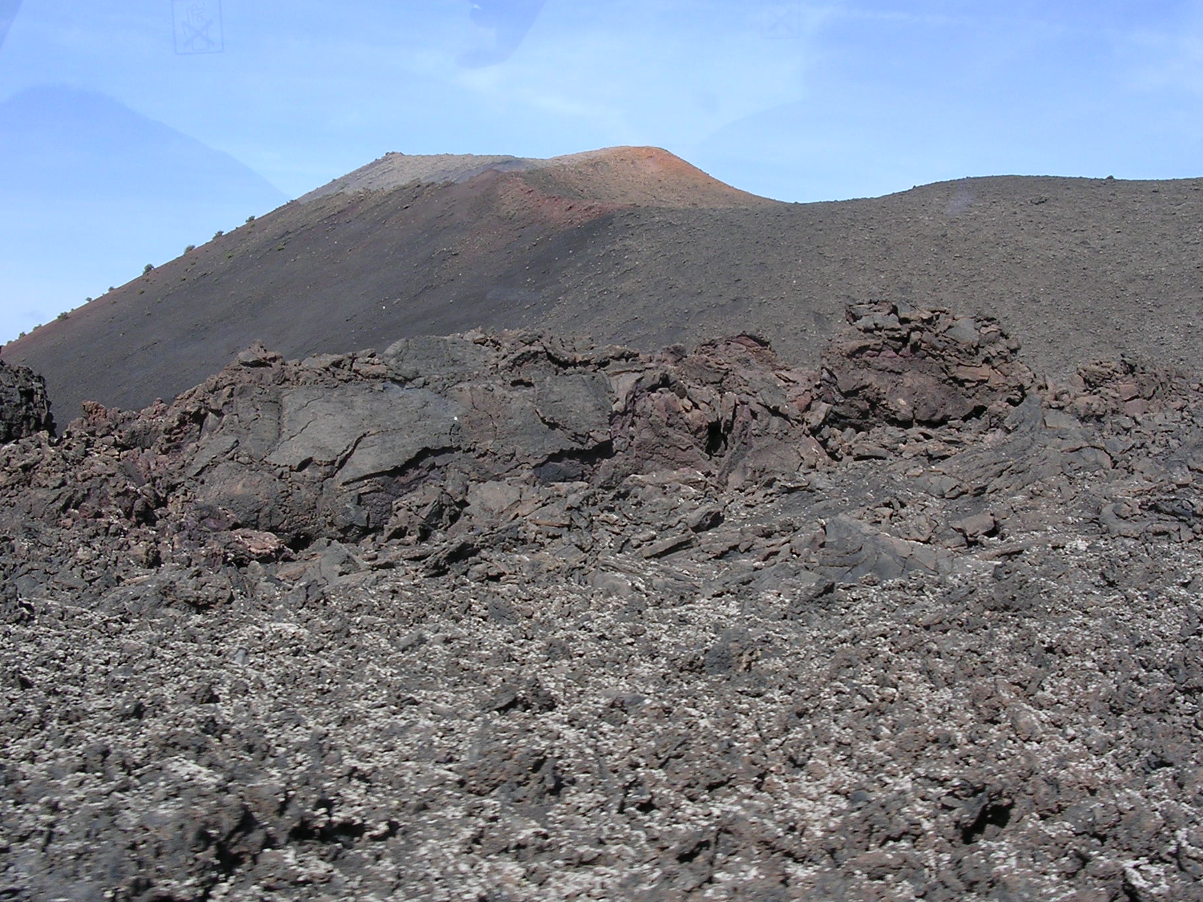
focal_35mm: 43
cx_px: 631
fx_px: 1494
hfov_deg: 43.8
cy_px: 502
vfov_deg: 33.6
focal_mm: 5.8
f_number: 5.6
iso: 100
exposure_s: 1/240
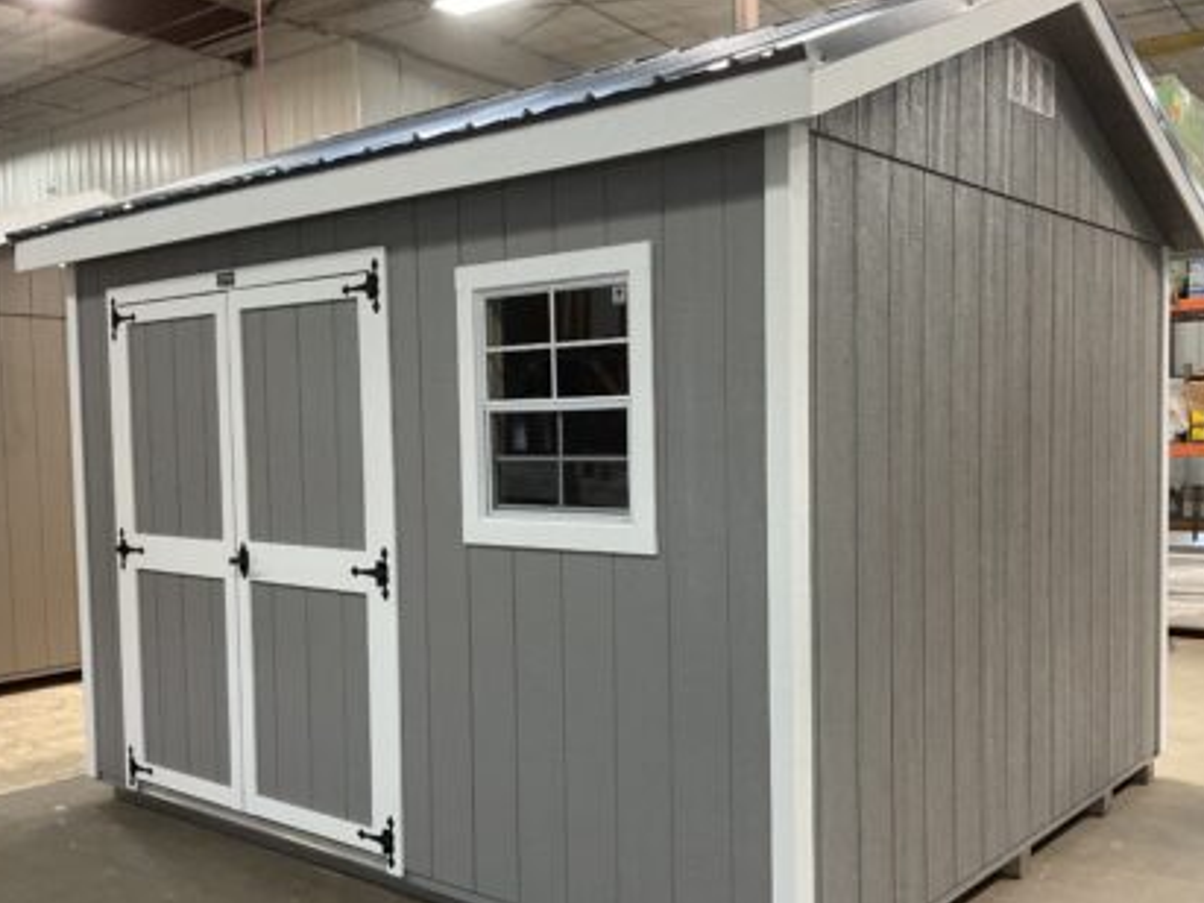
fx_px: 1252
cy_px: 503
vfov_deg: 39.6
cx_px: 662
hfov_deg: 51.3
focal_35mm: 36
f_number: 1.8
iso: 100
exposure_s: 1/60
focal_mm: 3
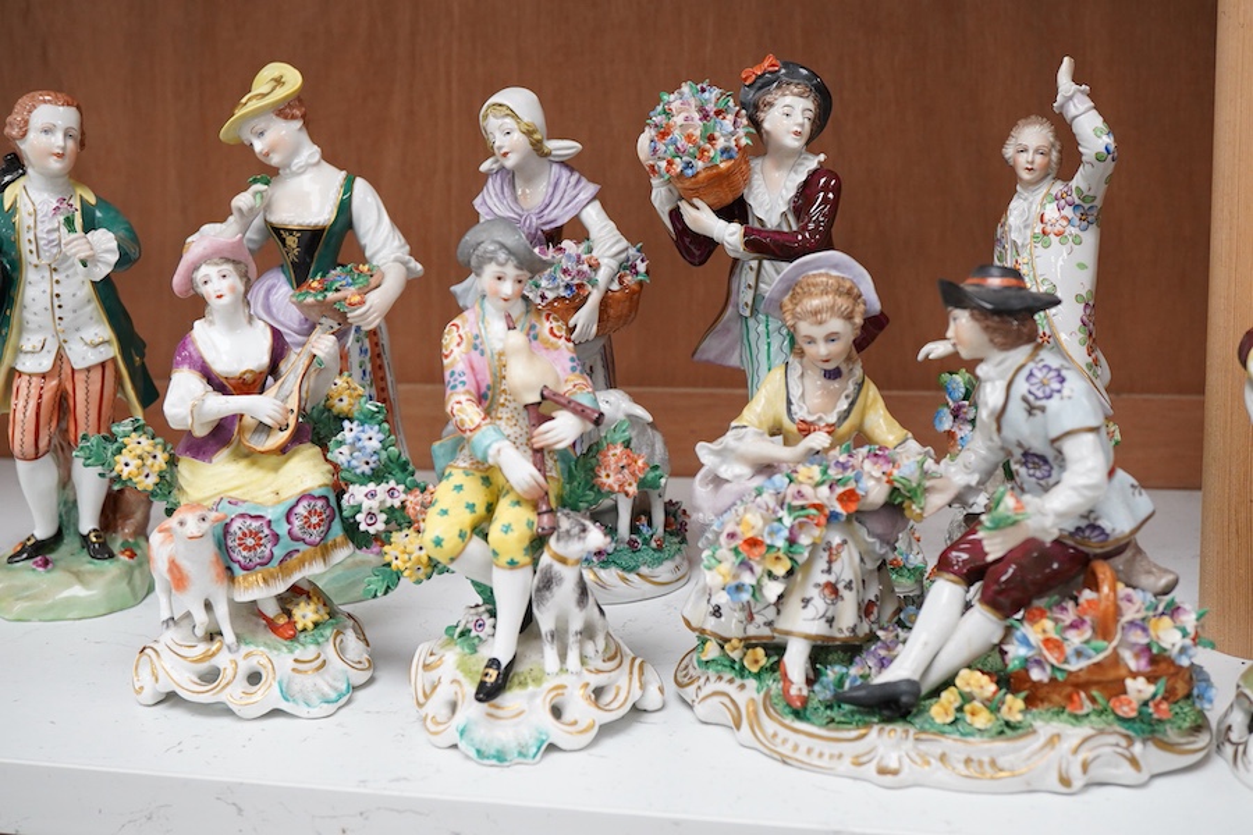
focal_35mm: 45
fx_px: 1566
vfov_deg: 29.9
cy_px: 418
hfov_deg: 43.6
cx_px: 626
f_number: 9
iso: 1250
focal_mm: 30
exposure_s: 1/125
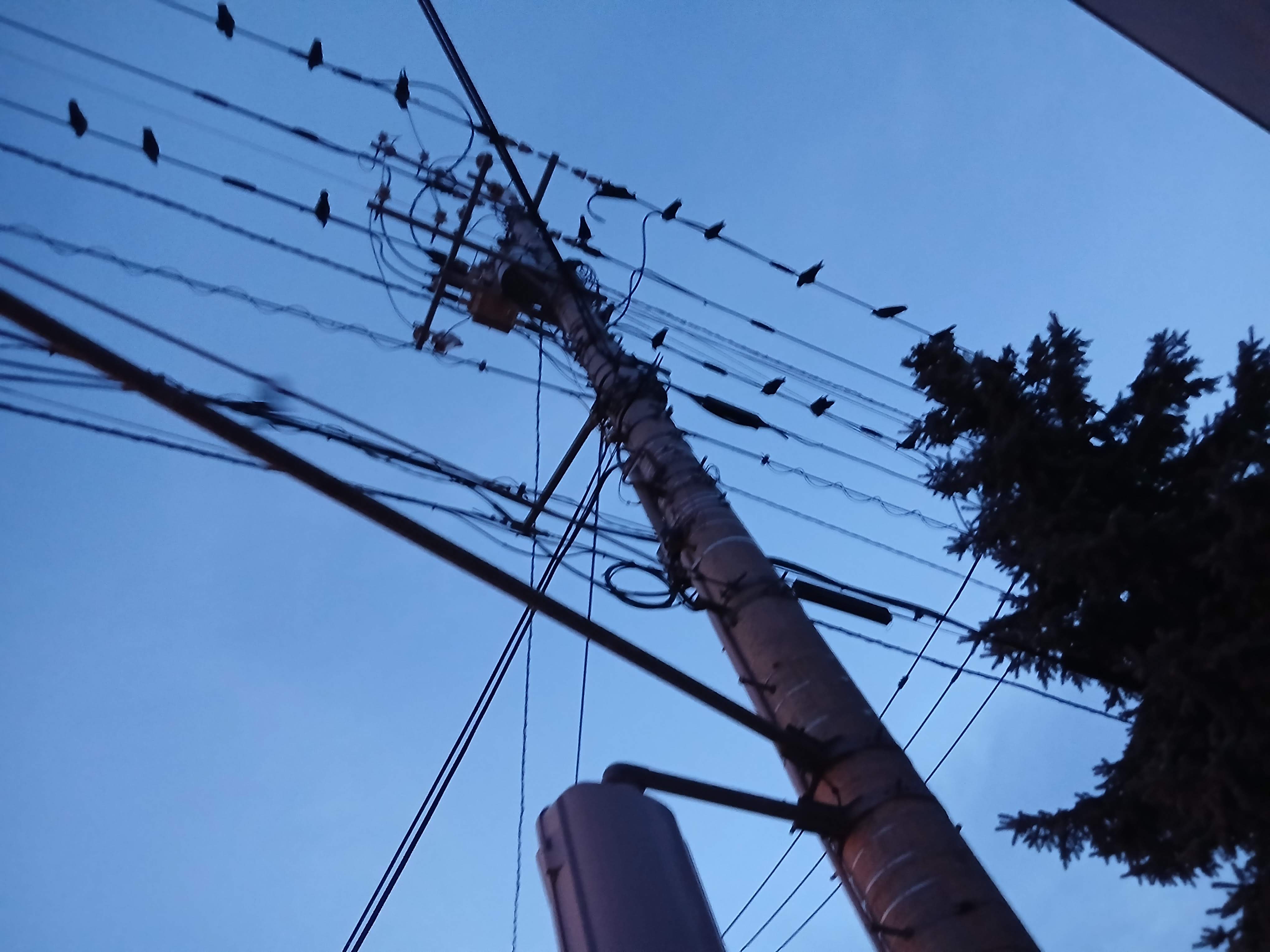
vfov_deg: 53.1
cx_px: 635
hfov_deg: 67.3
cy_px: 476
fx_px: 954
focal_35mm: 26
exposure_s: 1/20
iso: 800
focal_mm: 3.86
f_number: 1.8
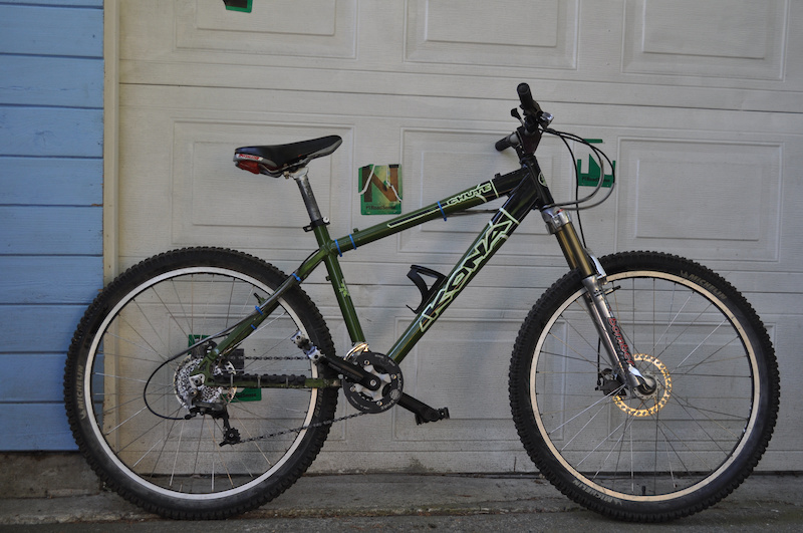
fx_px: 1136
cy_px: 266
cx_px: 402
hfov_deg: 38.9
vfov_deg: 26.4
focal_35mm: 51
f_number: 5.6
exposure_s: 1/100
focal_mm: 34
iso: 250
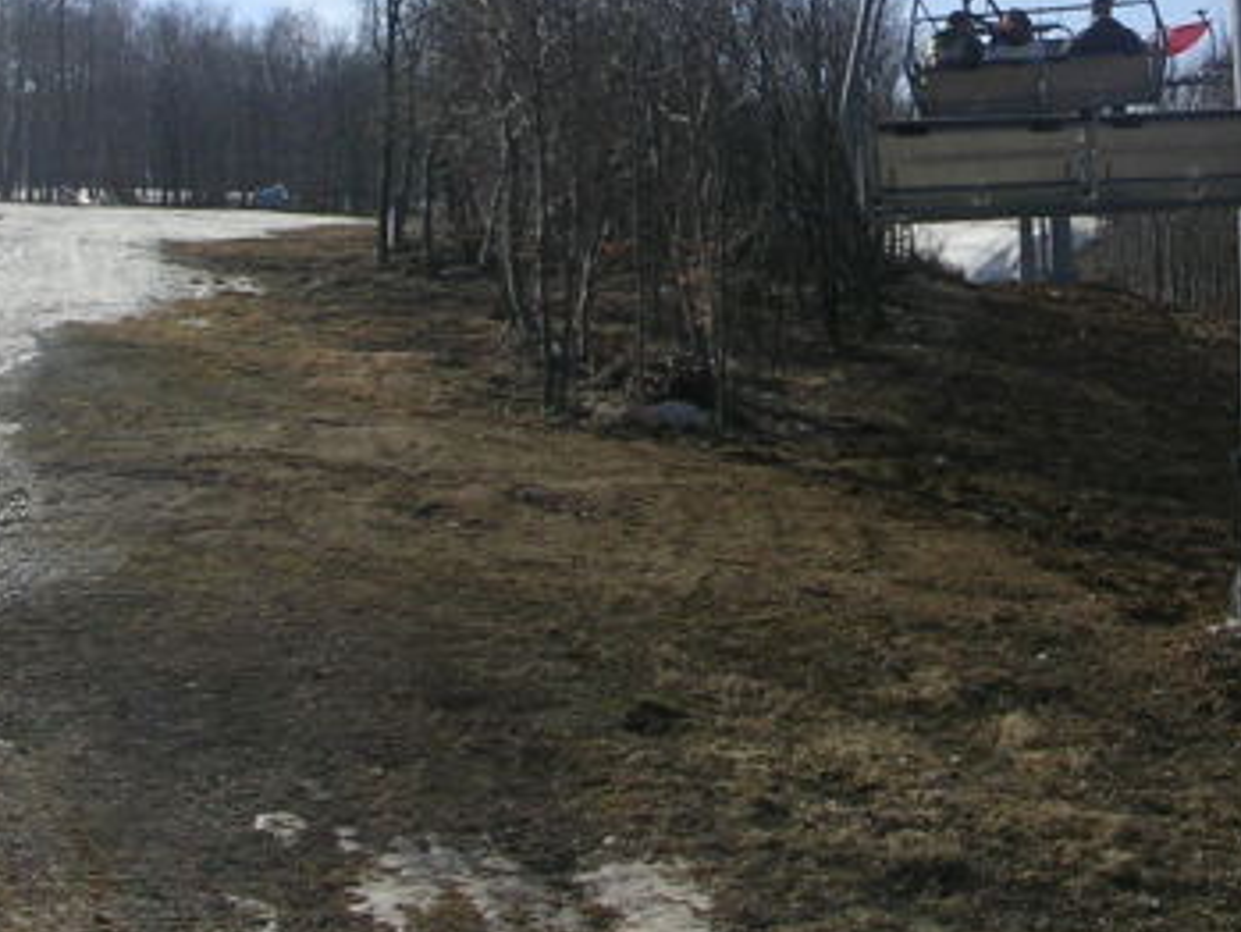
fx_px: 3120
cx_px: 1113
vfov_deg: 16.7
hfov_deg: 22.0
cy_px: 21
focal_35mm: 87
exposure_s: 1/400
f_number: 5.6
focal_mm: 5.8
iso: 50
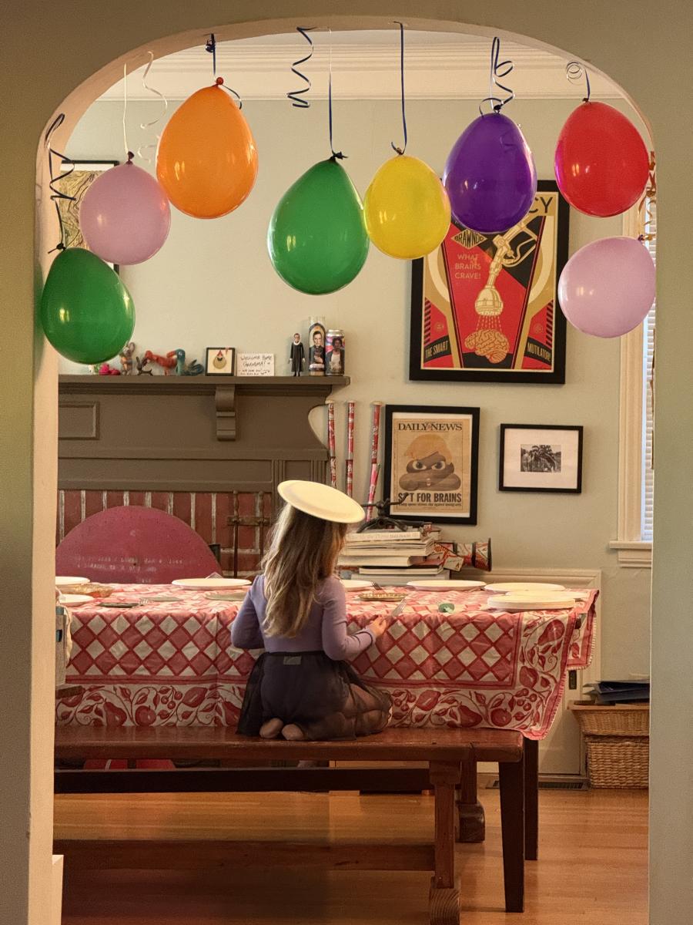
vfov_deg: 16.4
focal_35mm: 120
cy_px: 462
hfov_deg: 12.3
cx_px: 346
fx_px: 3203
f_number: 2.8
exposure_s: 1/40
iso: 640
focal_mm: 15.66
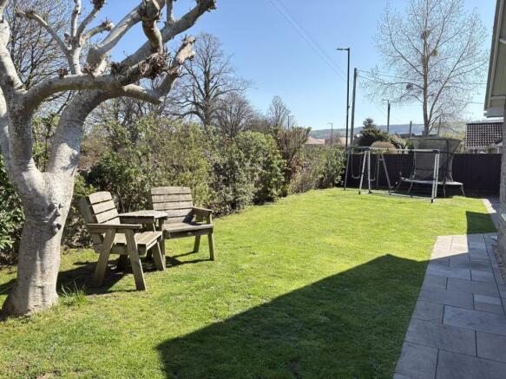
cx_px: 253
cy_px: 190
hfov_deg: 67.3
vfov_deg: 53.0
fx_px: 380
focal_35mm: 26
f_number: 1.6
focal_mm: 5.96
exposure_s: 1/1706
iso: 64
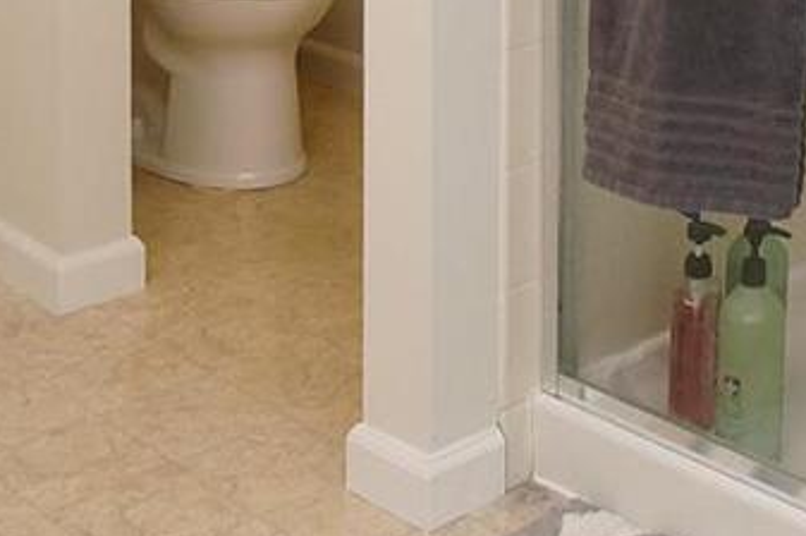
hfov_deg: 25.7
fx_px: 1753
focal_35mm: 78
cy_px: -439
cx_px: 562
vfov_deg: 15.0
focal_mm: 11
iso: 500
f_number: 4.5
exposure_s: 1/60
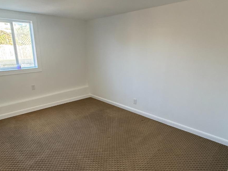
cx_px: 97
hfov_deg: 71.2
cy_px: 99
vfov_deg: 56.5
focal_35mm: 24
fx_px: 158
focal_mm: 2.22
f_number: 2.2
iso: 250
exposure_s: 1/99
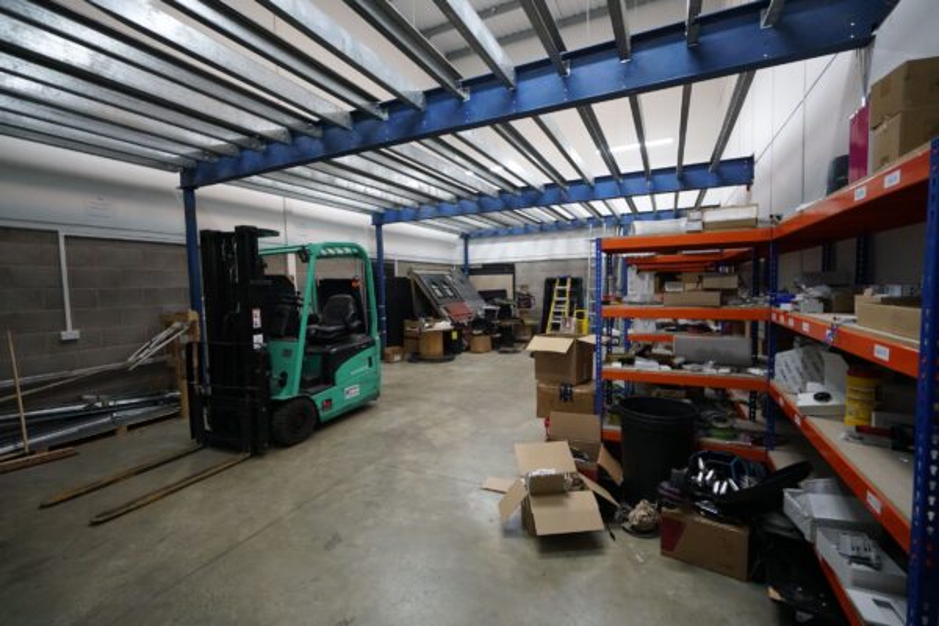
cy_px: 313
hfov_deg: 96.7
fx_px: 417
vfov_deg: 73.7
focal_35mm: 16
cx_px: 470
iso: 4000
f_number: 4
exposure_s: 1/160
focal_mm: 16
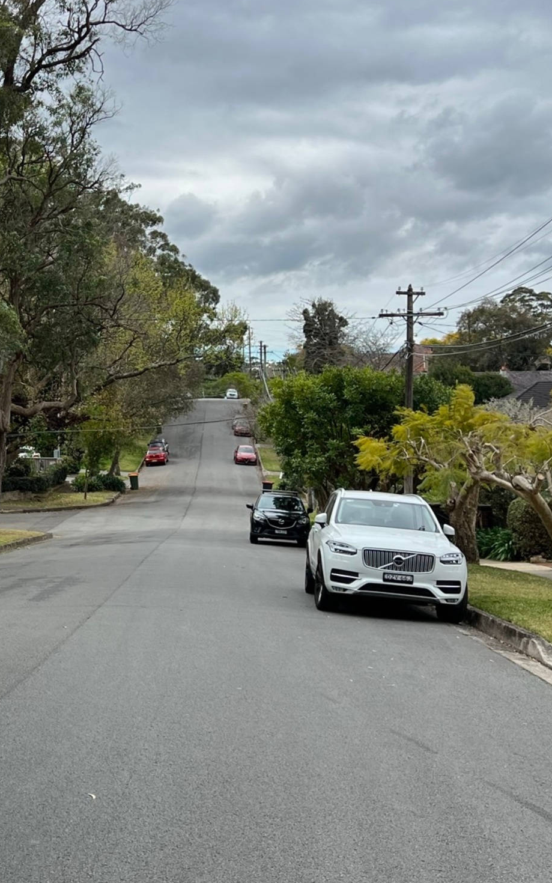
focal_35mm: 50
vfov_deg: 40.0
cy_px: 331
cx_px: 54
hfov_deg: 25.1
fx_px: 1203
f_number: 1.5
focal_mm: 5.7
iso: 50
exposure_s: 1/2695
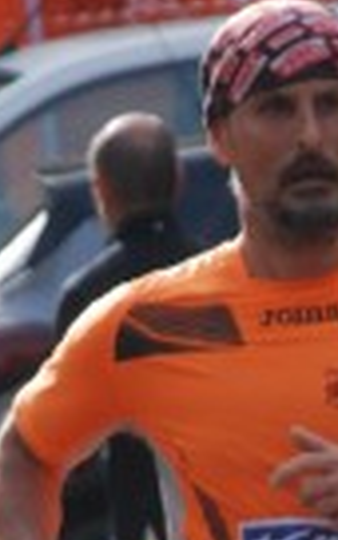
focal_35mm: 812
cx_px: 423
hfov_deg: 1.6
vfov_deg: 2.6
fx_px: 11968
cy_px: 834
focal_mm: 120
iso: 1000
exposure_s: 1/1000
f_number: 5.6
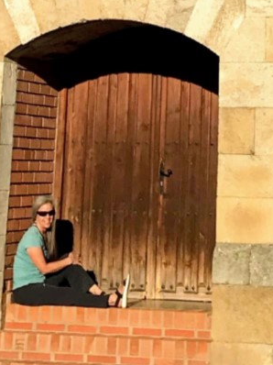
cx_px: 229
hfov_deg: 10.4
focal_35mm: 142
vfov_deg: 12.0
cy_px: -413
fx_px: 1495
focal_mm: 3.99
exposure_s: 1/3425
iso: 20
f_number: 1.8
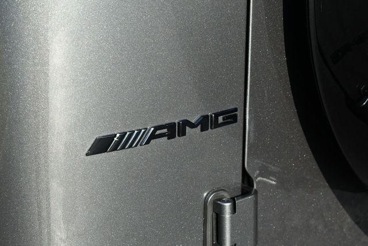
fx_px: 859
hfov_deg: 24.2
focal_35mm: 84
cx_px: 184
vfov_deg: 16.3
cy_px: 123
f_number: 6.3
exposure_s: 1/250
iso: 200
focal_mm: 42
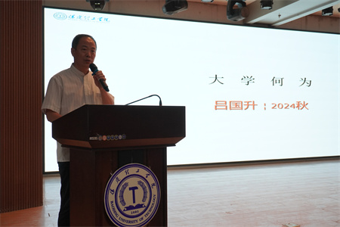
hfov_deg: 49.6
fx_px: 368
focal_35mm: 39
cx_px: 170
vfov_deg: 34.2
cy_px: 114
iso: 1250
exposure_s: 1/160
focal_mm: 26
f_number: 4.5
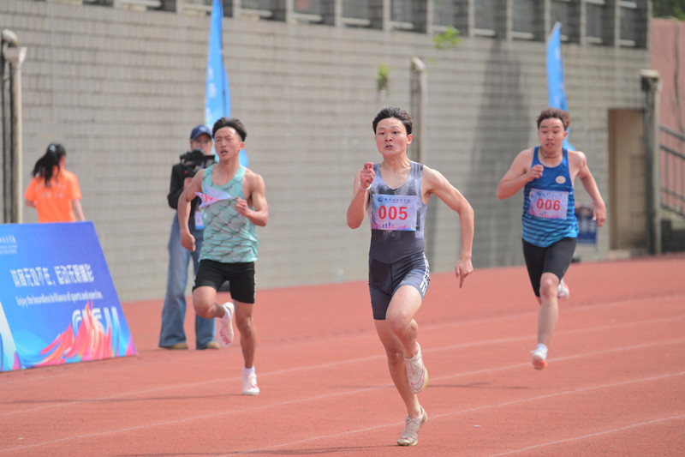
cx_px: 342
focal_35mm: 310
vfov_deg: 4.4
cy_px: 228
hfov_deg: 6.6
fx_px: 5897
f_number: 6.3
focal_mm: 310
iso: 360
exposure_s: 1/1000
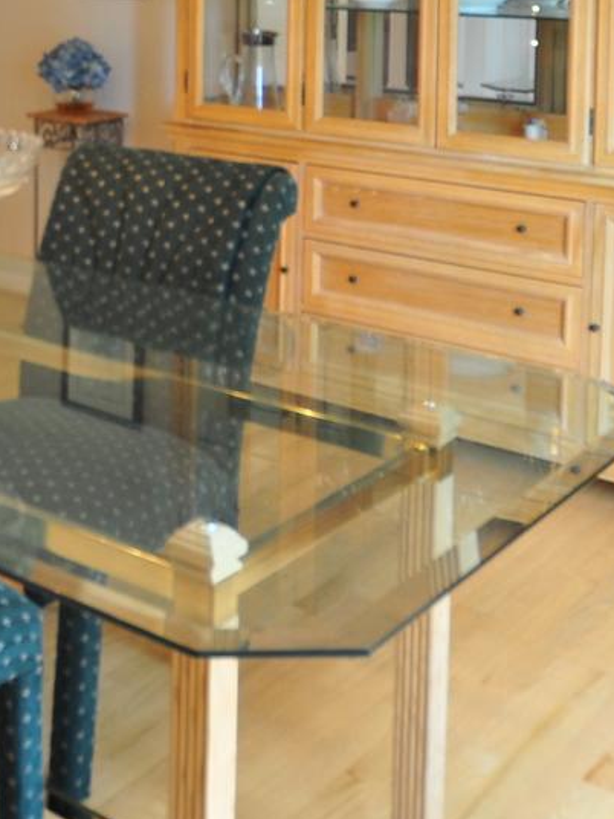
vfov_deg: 32.3
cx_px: -153
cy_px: 8
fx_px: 1301
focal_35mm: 55
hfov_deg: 23.8
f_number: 3.5
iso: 200
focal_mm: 10
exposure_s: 1/10
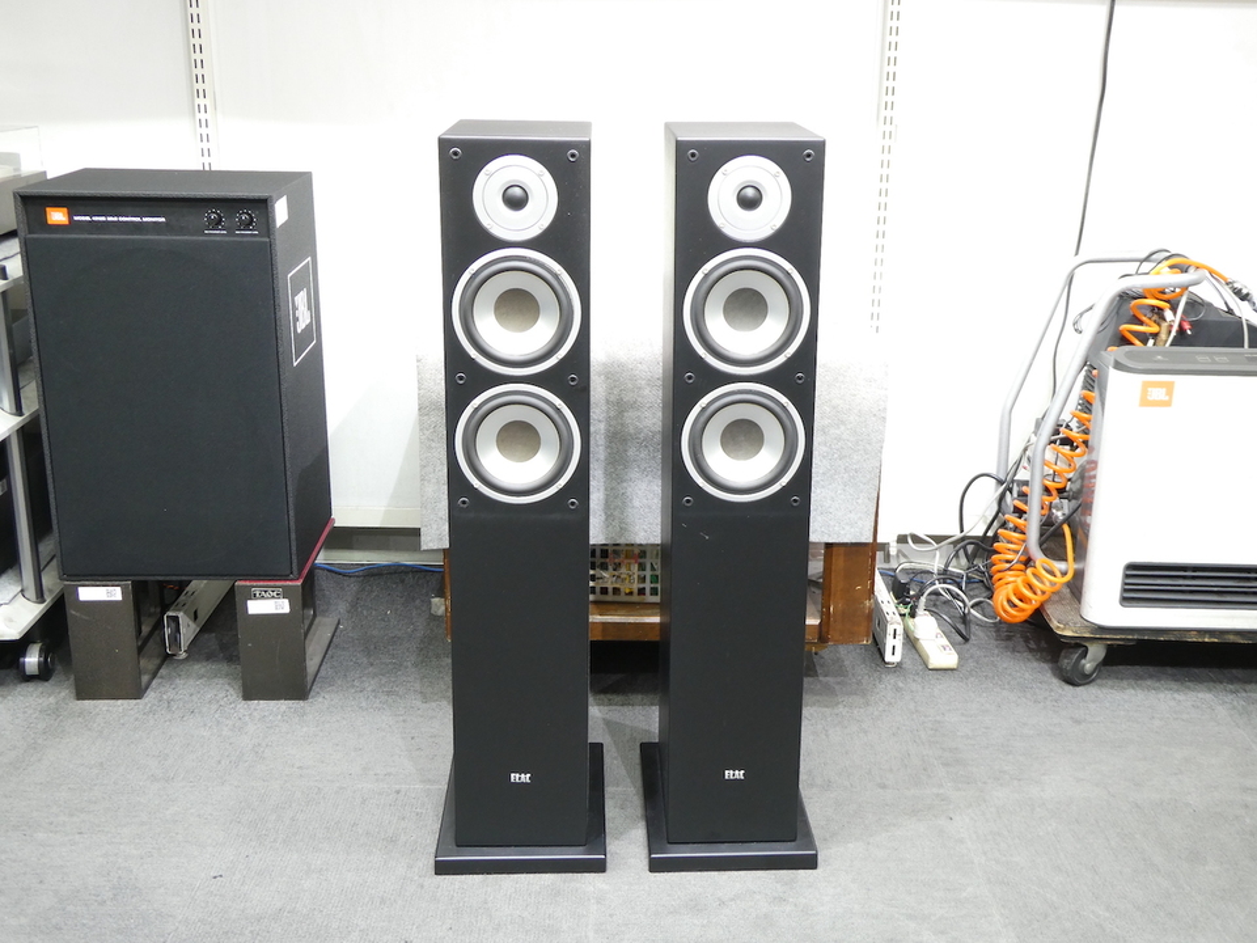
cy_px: 472
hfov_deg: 50.1
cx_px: 628
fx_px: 1344
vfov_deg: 38.7
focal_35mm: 37
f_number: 3.7
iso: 200
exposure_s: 1/3.2
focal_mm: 6.7
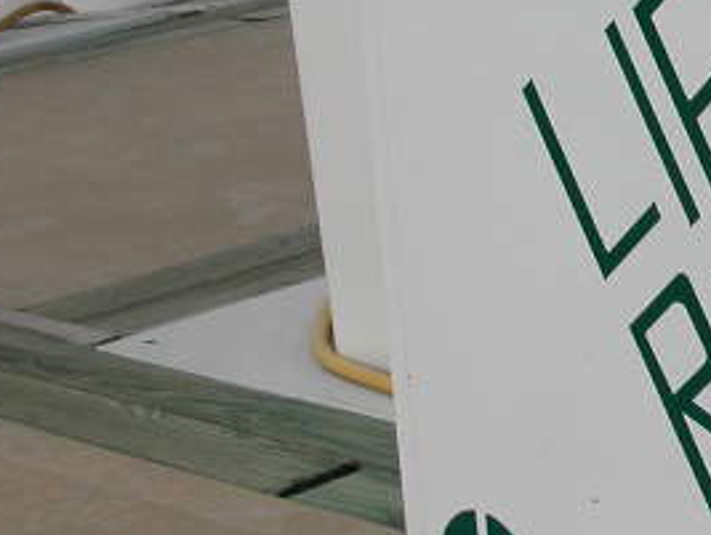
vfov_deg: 11.0
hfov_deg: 14.0
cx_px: 983
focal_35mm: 134
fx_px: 2756
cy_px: 32
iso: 100
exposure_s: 1/458
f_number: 7.1
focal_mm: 8.9
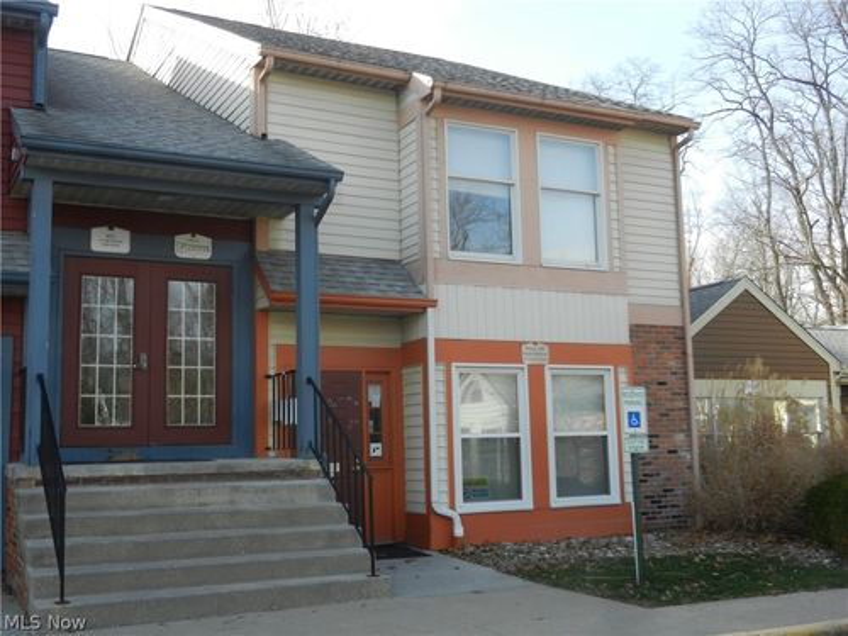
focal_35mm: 38
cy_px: 318
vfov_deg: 37.7
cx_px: 424
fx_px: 931
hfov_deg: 49.0
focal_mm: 6.9
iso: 160
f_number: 4
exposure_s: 1/400
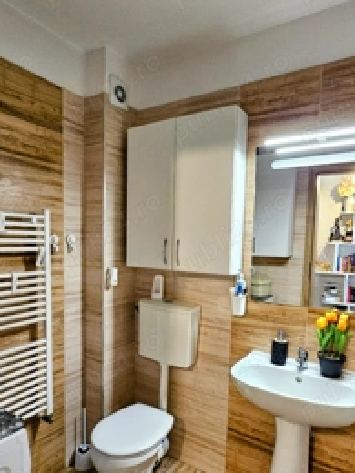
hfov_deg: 65.9
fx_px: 273
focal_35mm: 20
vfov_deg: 81.3
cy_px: 267
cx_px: 166
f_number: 2.2
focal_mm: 2.2
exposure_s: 1/33.3
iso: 400
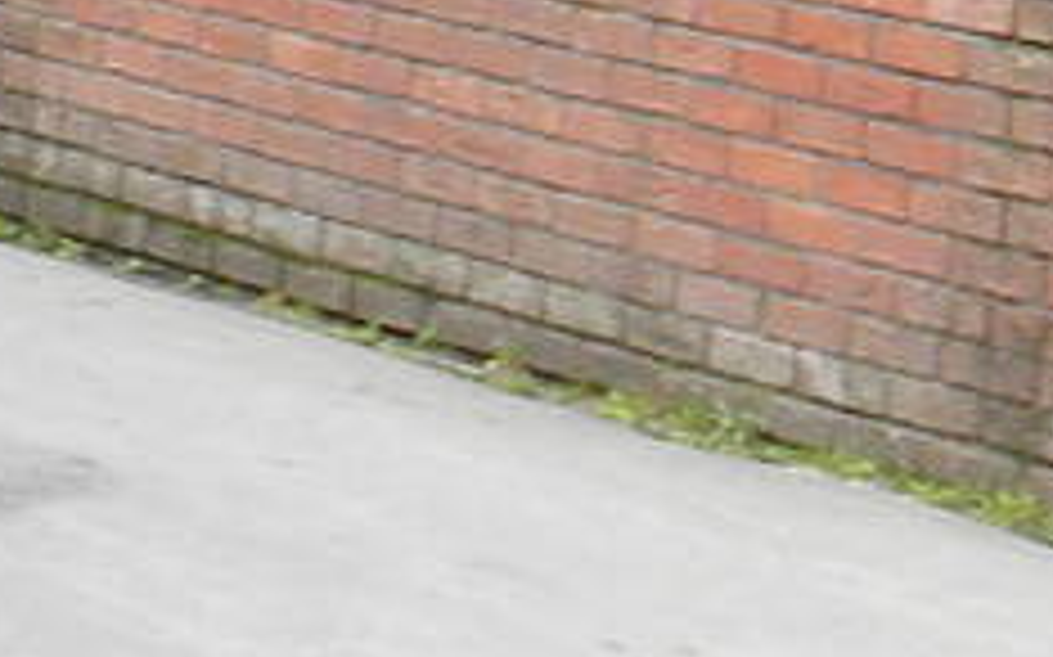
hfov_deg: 10.2
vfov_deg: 6.3
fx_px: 5823
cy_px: -590
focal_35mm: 203
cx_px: 1156
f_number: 3.5
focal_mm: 5
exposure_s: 1/136
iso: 80
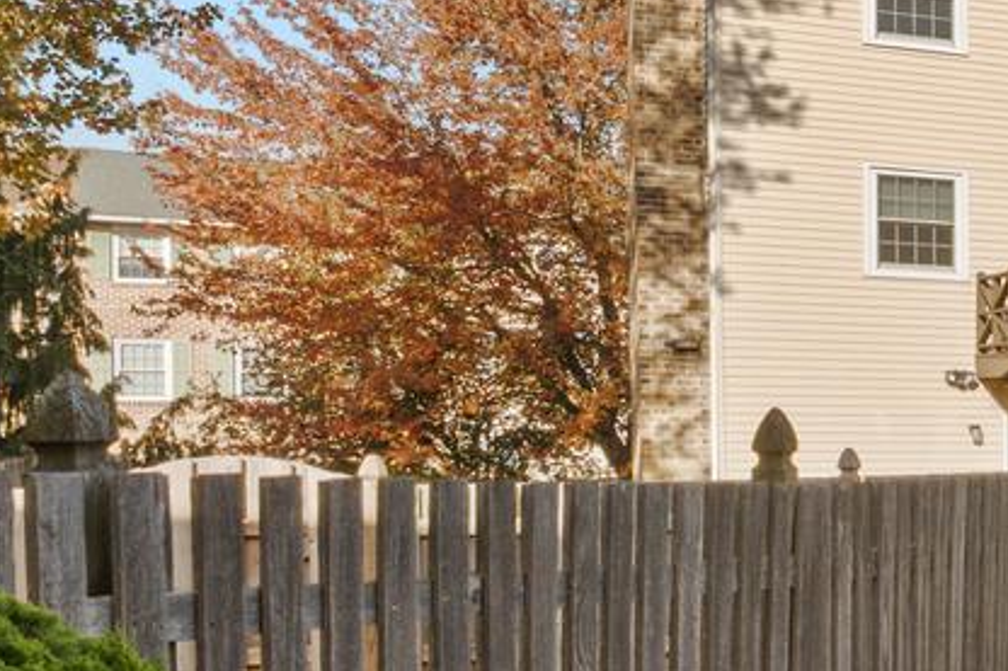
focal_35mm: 69
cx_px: 2118
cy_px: 474
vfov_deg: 19.6
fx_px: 1931
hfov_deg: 17.8
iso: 500
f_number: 8
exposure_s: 1/250
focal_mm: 14
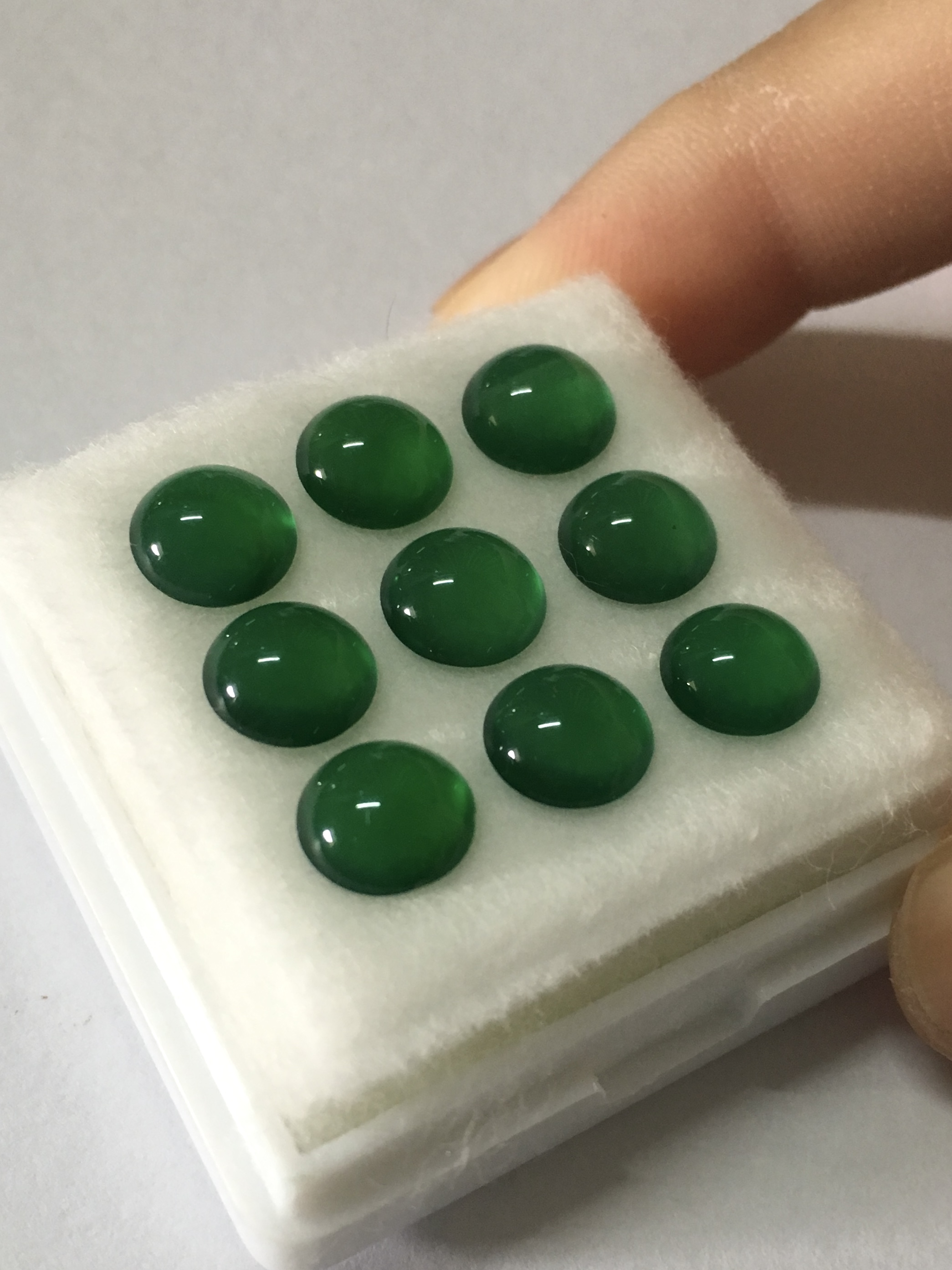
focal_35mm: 29
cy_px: 635
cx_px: 476
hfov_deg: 48.2
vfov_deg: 61.7
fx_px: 1063
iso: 125
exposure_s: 1/33
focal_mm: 4.15
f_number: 2.2
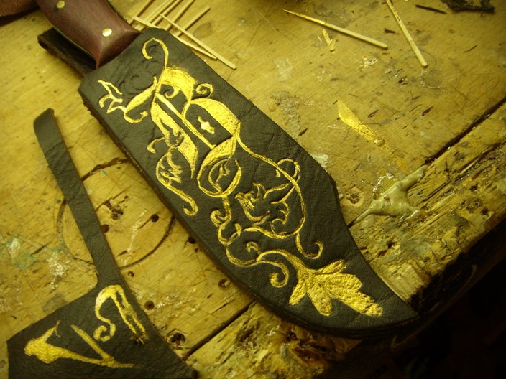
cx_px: 253
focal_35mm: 38
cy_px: 190
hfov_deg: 49.0
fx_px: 555
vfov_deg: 37.7
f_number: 3.5
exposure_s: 1/30.3
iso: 69
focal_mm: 6.4
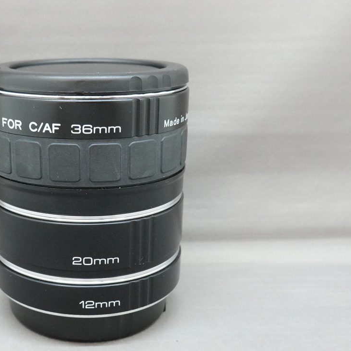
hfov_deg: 33.3
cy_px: 190
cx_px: 85
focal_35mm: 50
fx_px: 574
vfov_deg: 34.0
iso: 2000
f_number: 5.6
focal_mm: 13.29
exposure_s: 1/40
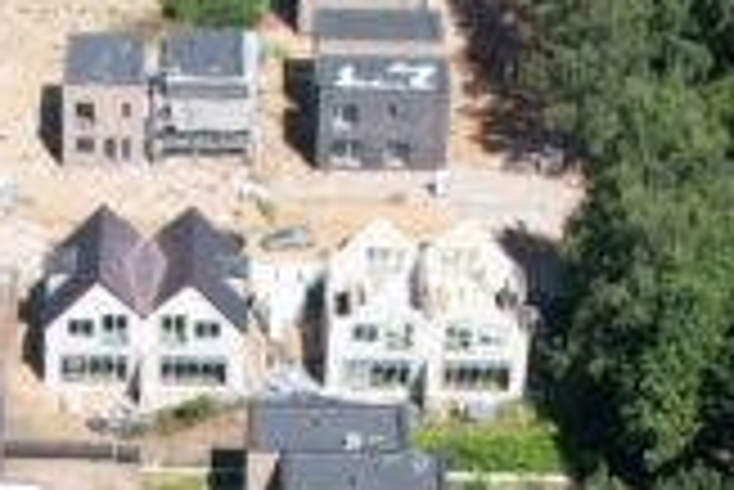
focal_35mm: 138
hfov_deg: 14.7
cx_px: 90
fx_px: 2816
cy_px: 960
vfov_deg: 9.4
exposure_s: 1/2000
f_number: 2.8
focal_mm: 8.38
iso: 130
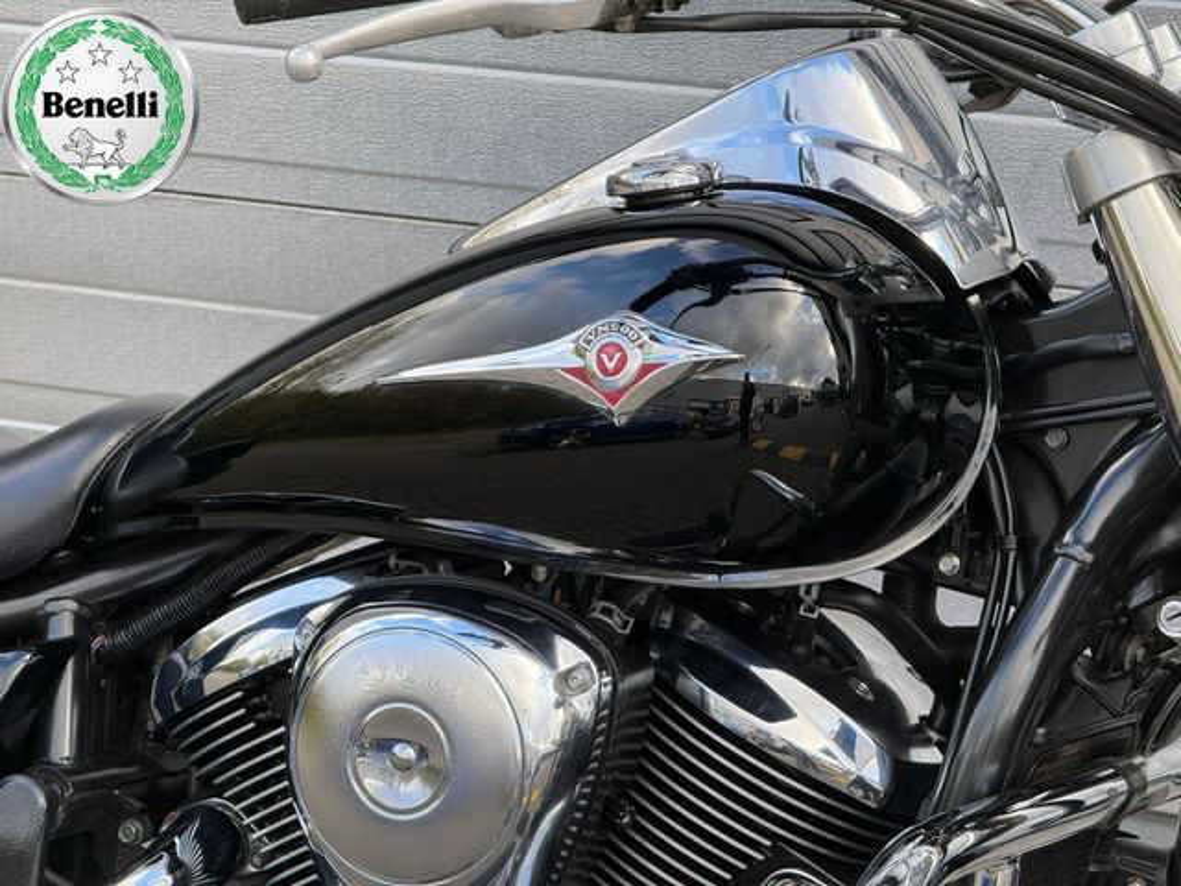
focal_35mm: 120
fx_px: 4094
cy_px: 443
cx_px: 590
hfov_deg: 16.4
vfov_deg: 12.3
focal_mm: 15.66
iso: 80
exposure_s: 1/99
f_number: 2.8
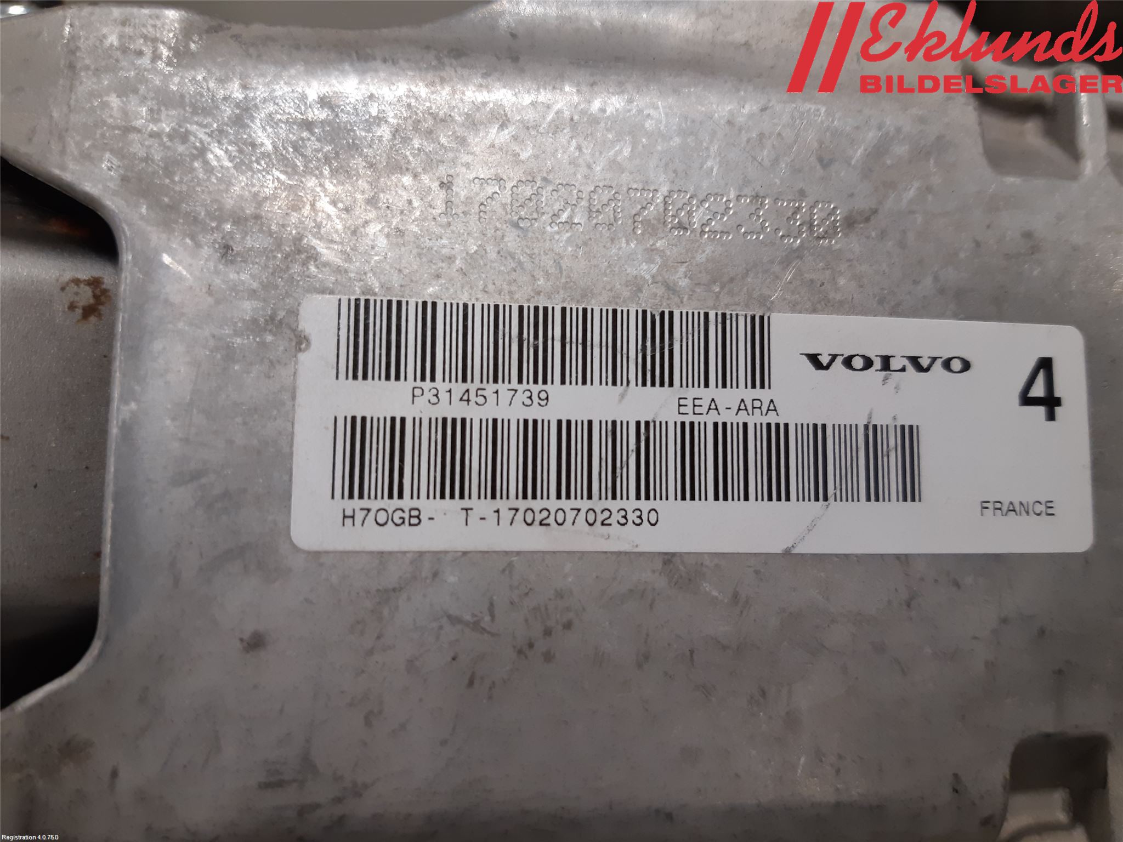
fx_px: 843
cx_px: 562
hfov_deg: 67.3
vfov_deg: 53.1
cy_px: 421
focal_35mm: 26
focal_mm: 3.93
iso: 100
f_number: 1.7
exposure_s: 1/50
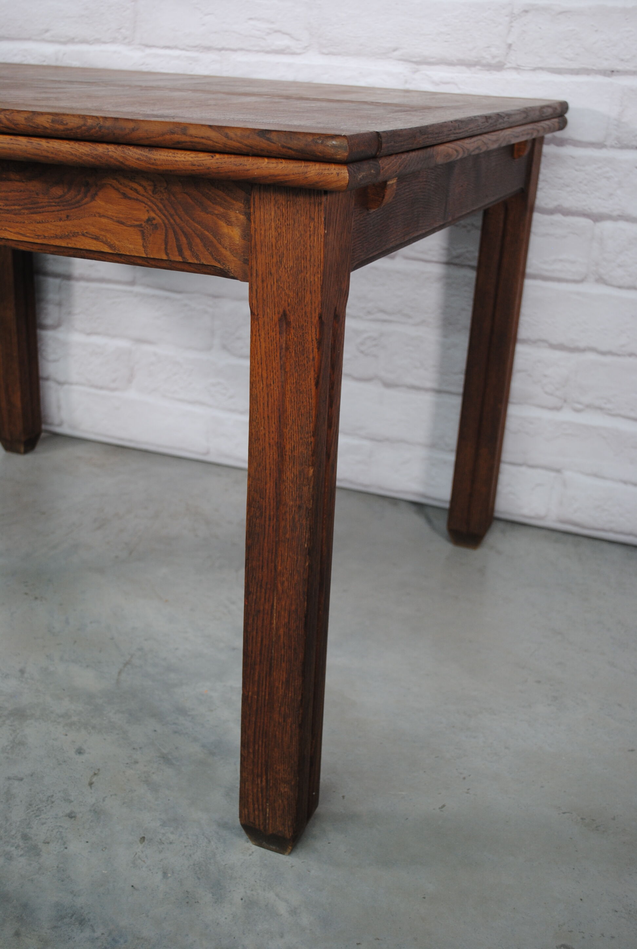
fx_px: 1109
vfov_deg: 46.3
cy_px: 474
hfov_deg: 32.0
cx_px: 318
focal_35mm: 42
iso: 200
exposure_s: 1/30
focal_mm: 28
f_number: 4.5
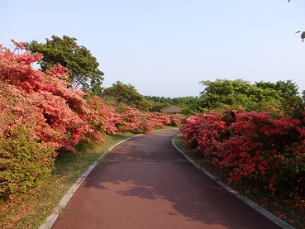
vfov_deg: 54.9
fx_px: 220
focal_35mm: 25
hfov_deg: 69.4
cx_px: 152
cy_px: 114
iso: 125
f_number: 3
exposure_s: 1/800
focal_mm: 4.5
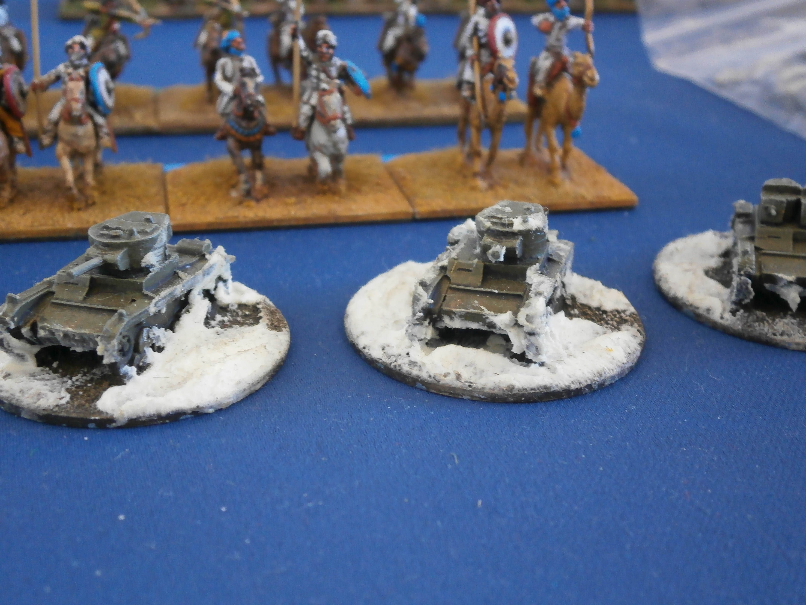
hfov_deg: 40.4
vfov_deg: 30.9
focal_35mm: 47
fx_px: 1094
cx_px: 403
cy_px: 302
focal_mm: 8.3
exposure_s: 1/10
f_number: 3.4
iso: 200
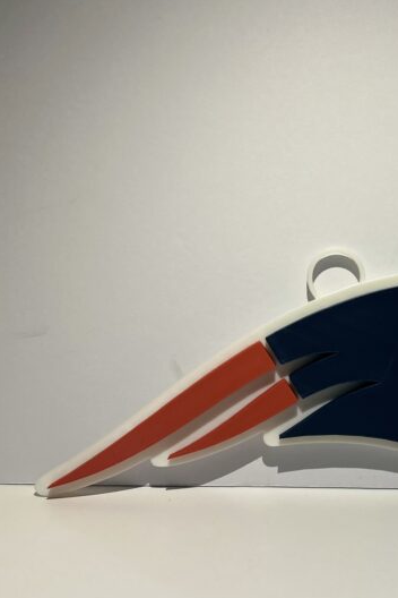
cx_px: 317
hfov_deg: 31.8
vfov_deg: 46.9
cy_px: 379
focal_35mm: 41
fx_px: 680
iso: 200
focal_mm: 5.7
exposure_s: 1/60
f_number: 1.5
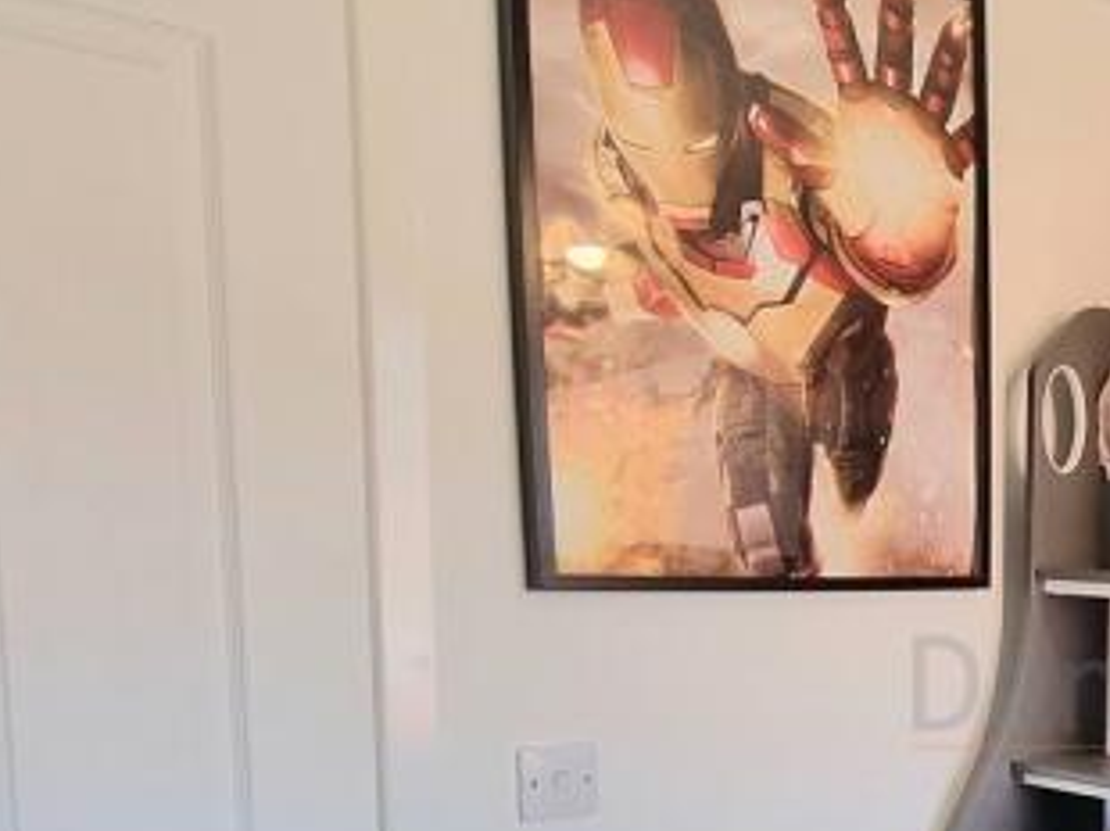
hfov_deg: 34.6
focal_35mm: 43
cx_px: 1346
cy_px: 713
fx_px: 1378
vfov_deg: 32.2
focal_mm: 2.2
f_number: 2.2
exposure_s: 1/50
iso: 80
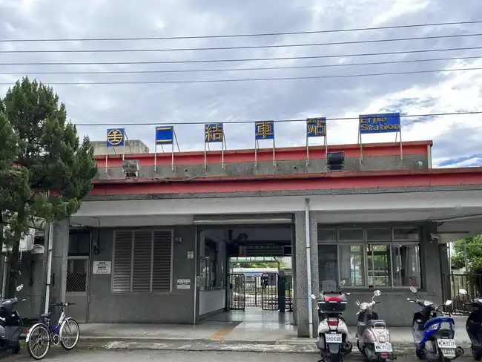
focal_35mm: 32
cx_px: 243
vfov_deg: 44.0
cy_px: 216
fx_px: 446
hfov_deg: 56.8
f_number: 1.6
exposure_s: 1/1086
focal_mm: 5.1
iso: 50
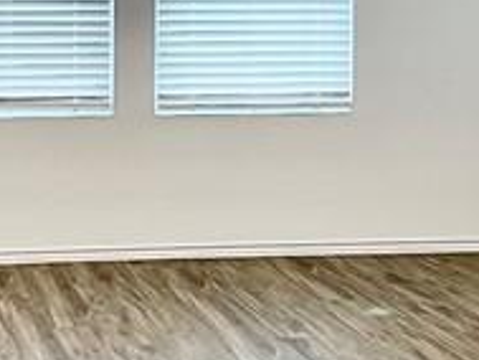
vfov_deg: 10.4
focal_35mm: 141
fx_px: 1952
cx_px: 236
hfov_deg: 14.0
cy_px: -53
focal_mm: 4.2
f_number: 1.6
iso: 80
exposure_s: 1/60
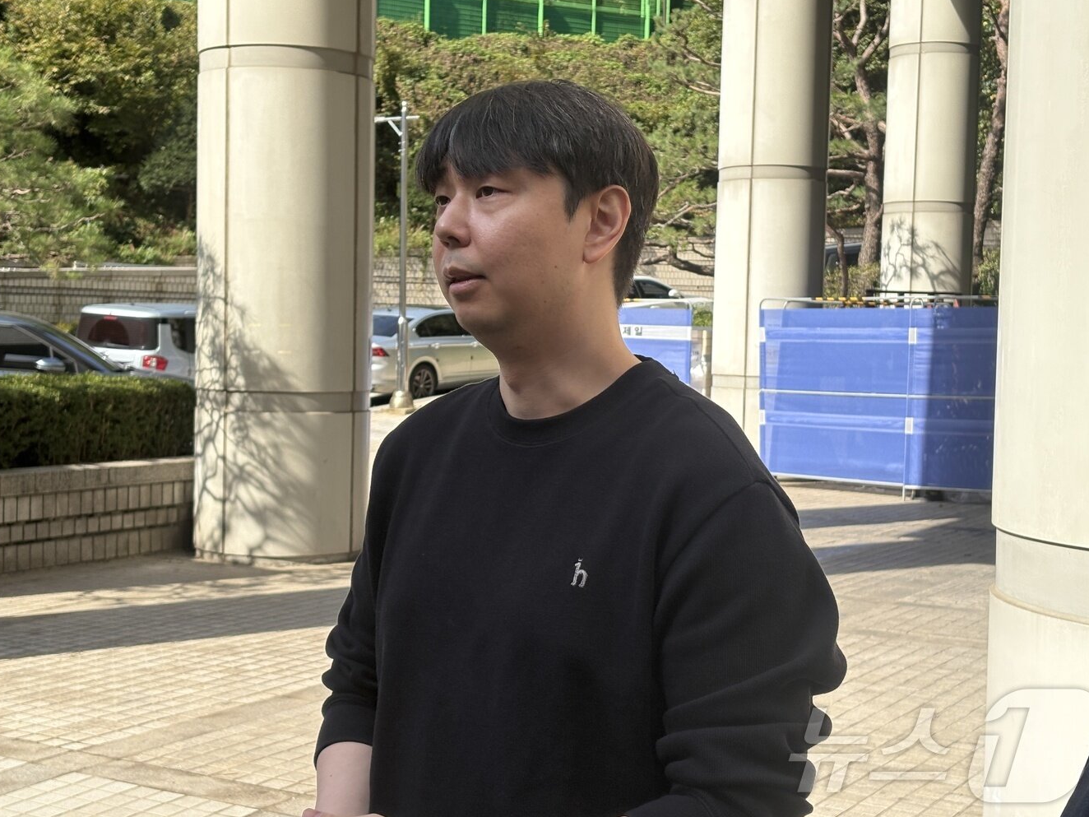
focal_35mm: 55
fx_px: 1730
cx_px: 540
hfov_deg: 34.9
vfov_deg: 26.6
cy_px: 387
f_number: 1.6
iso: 40
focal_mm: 5.96
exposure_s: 1/1422
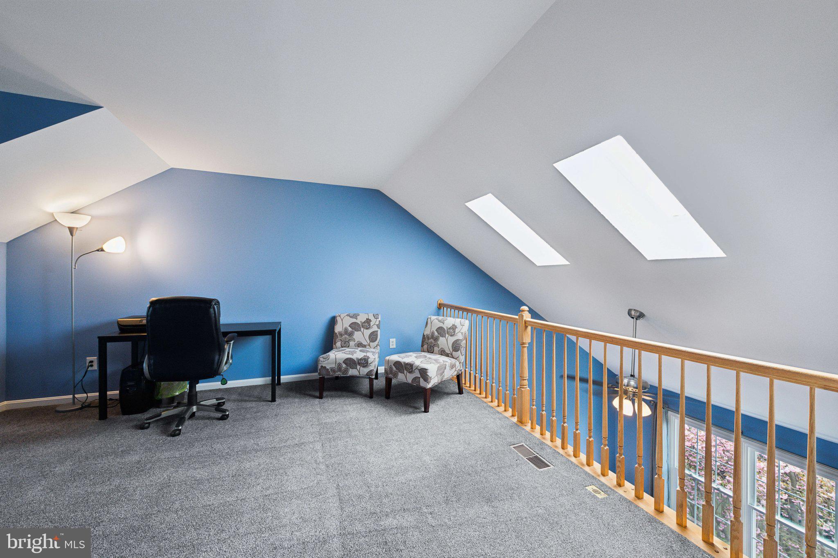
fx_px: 326
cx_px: 419
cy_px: 279
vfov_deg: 81.2
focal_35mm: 14
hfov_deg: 104.3
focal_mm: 14
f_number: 7.1
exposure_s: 1/40
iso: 320
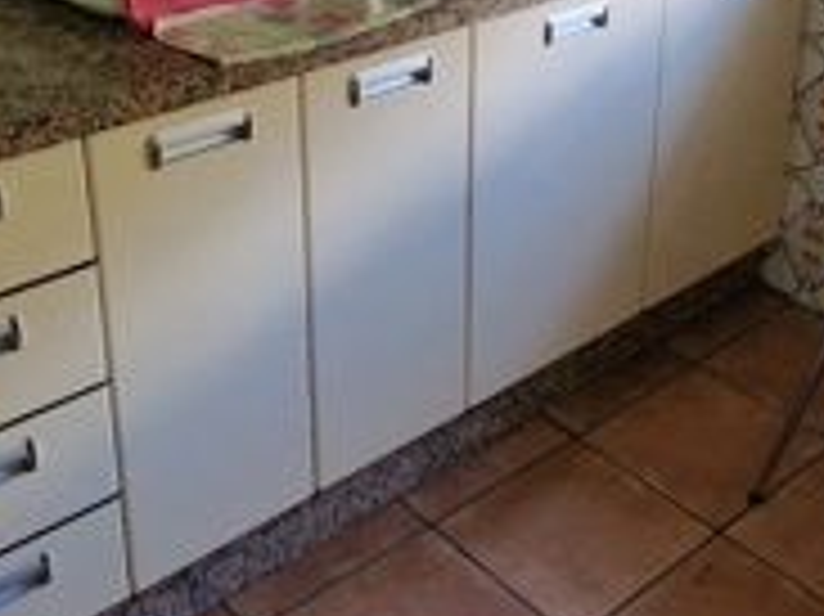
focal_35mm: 50
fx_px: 1189
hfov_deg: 37.4
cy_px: 72
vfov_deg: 28.1
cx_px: 606
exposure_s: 1/50
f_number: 2.2
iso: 320
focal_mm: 2.2
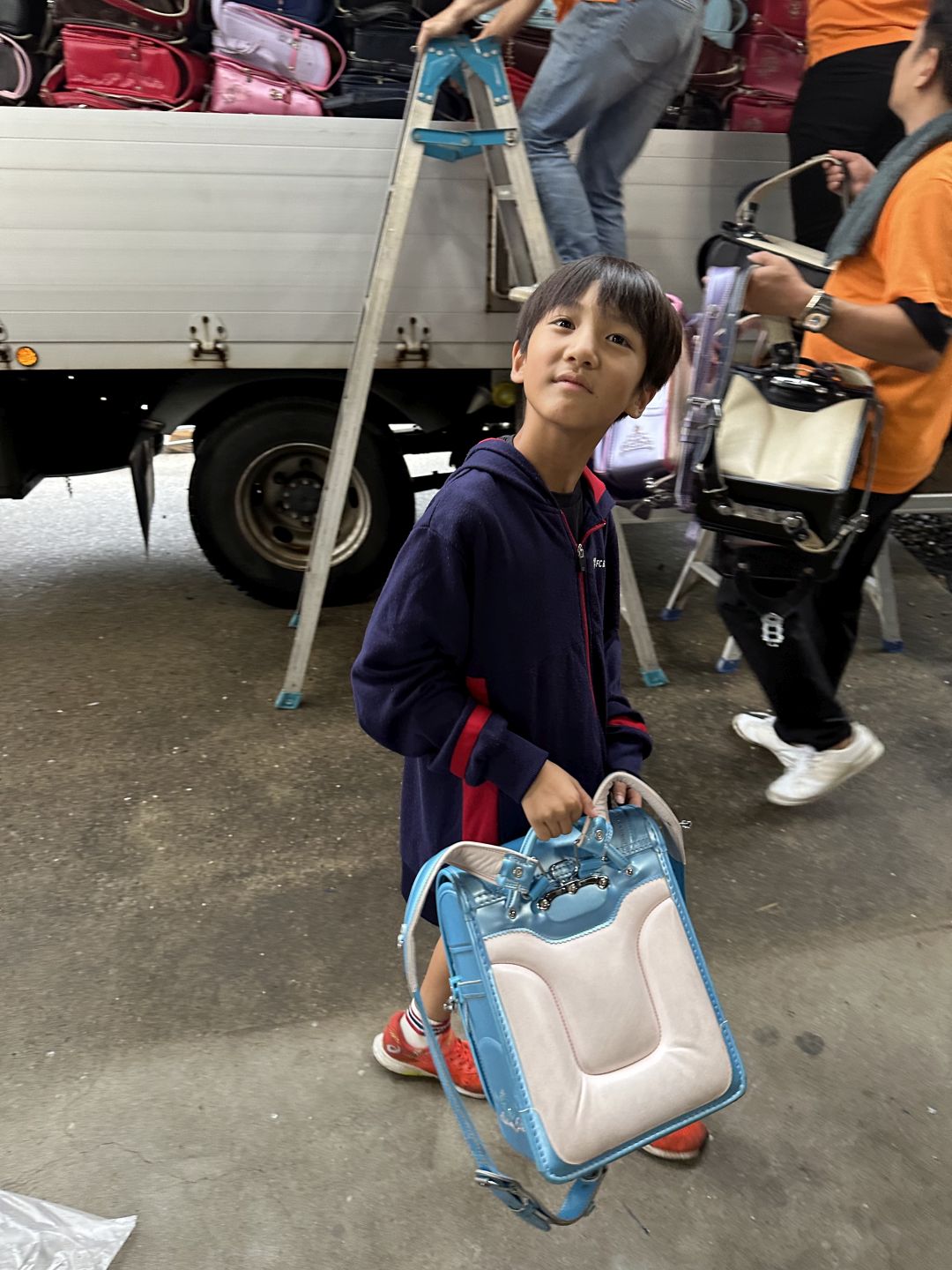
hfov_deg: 56.8
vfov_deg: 71.6
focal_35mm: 24
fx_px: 880
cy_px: 635
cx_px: 476
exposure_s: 1/60
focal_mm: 6.86
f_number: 1.78
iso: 320
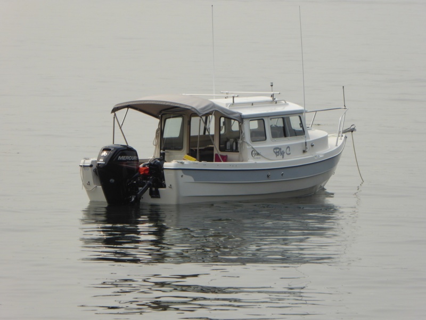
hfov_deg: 5.1
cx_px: 213
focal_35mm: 386
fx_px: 4750
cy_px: 160
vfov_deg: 3.9
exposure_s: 1/320
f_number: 6
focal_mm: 62.1
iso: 100
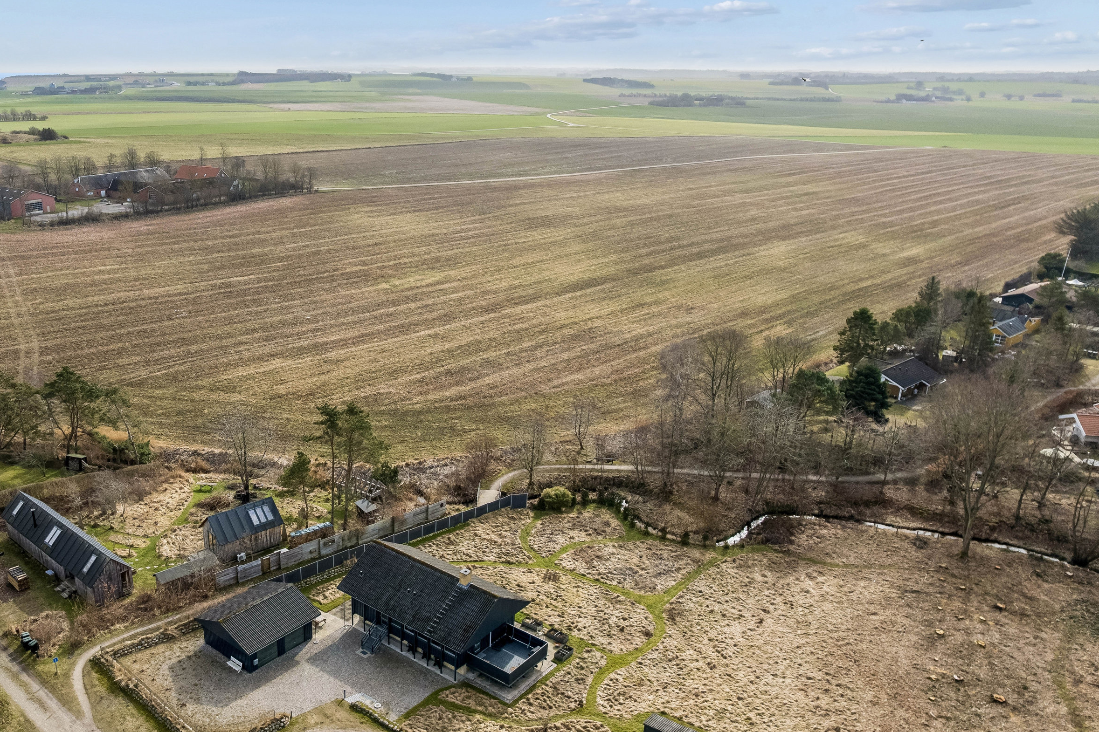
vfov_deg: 46.3
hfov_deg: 64.6
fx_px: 855
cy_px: 405
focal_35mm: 28
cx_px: 414
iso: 130
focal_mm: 8.4
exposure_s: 1/2000
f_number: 2.8
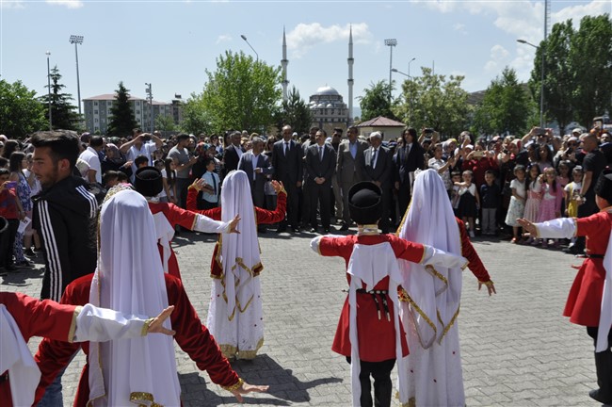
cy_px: 204
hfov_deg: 49.6
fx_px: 662
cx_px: 306
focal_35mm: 39
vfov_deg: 34.1
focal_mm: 26
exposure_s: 1/400
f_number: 10
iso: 200
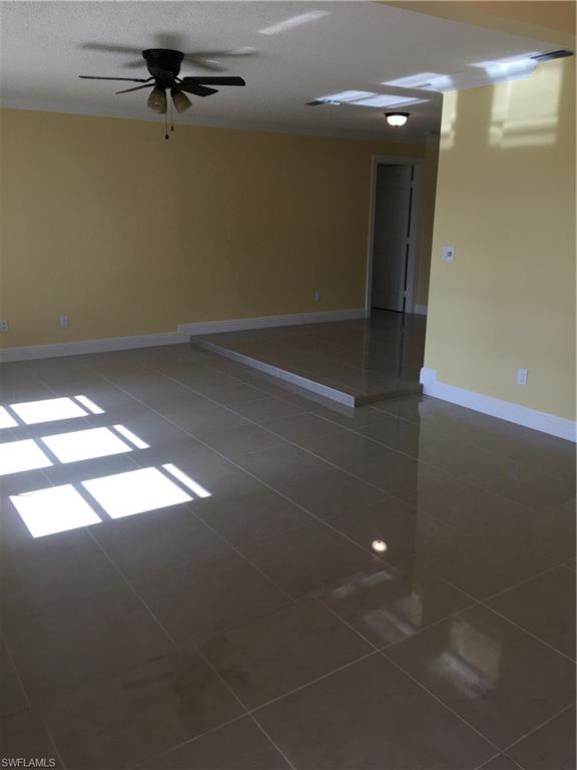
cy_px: 385
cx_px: 288
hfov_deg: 48.2
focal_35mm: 29
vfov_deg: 61.7
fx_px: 645
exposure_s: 1/120
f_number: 2.2
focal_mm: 4.15
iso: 40
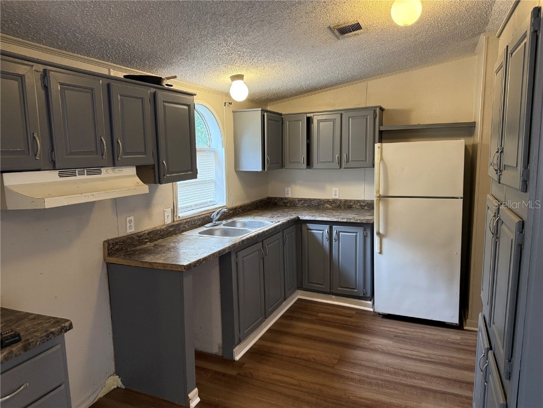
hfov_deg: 71.6
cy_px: 204
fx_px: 376
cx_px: 272
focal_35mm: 24
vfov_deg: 56.8
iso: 400
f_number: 1.78
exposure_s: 1/120
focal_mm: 6.76
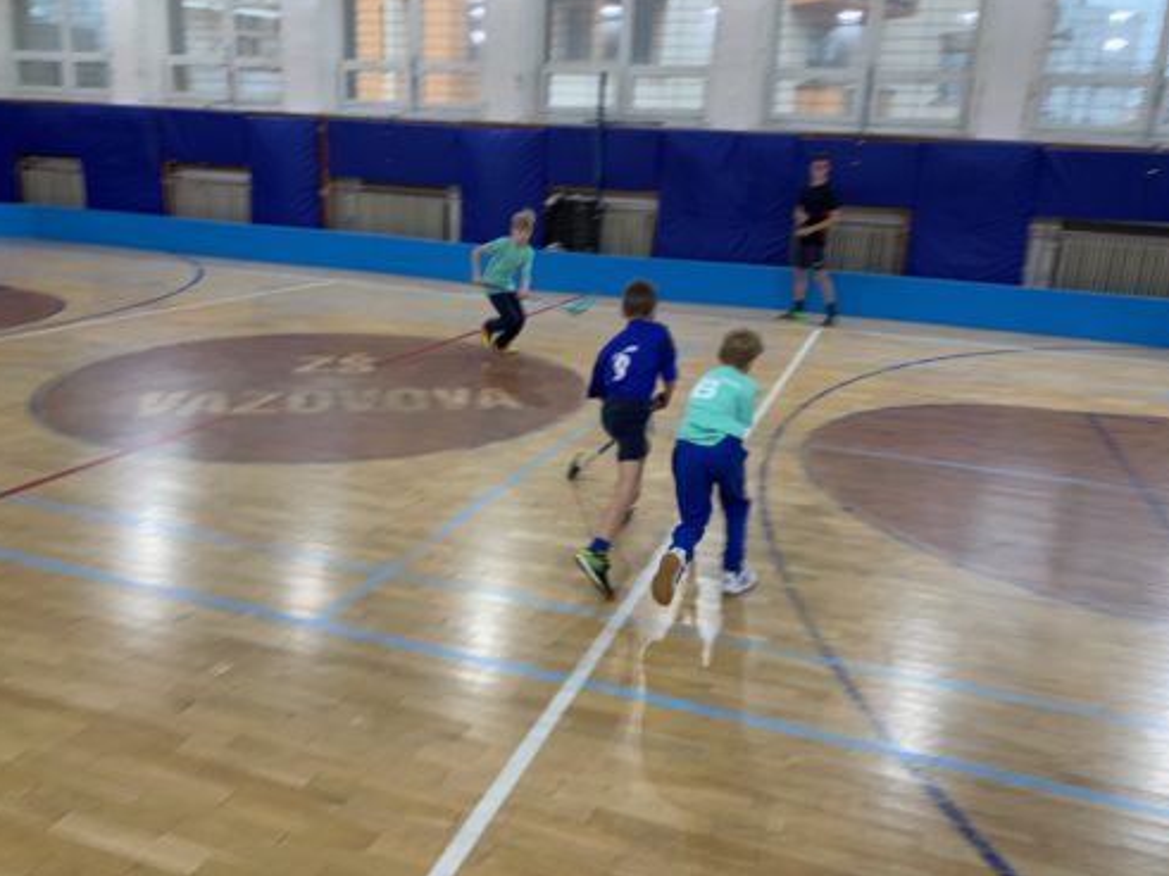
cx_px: 593
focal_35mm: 27
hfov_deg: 65.3
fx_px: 912
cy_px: 426
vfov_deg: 51.3
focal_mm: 4.25
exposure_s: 1/50
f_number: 1.8
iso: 50
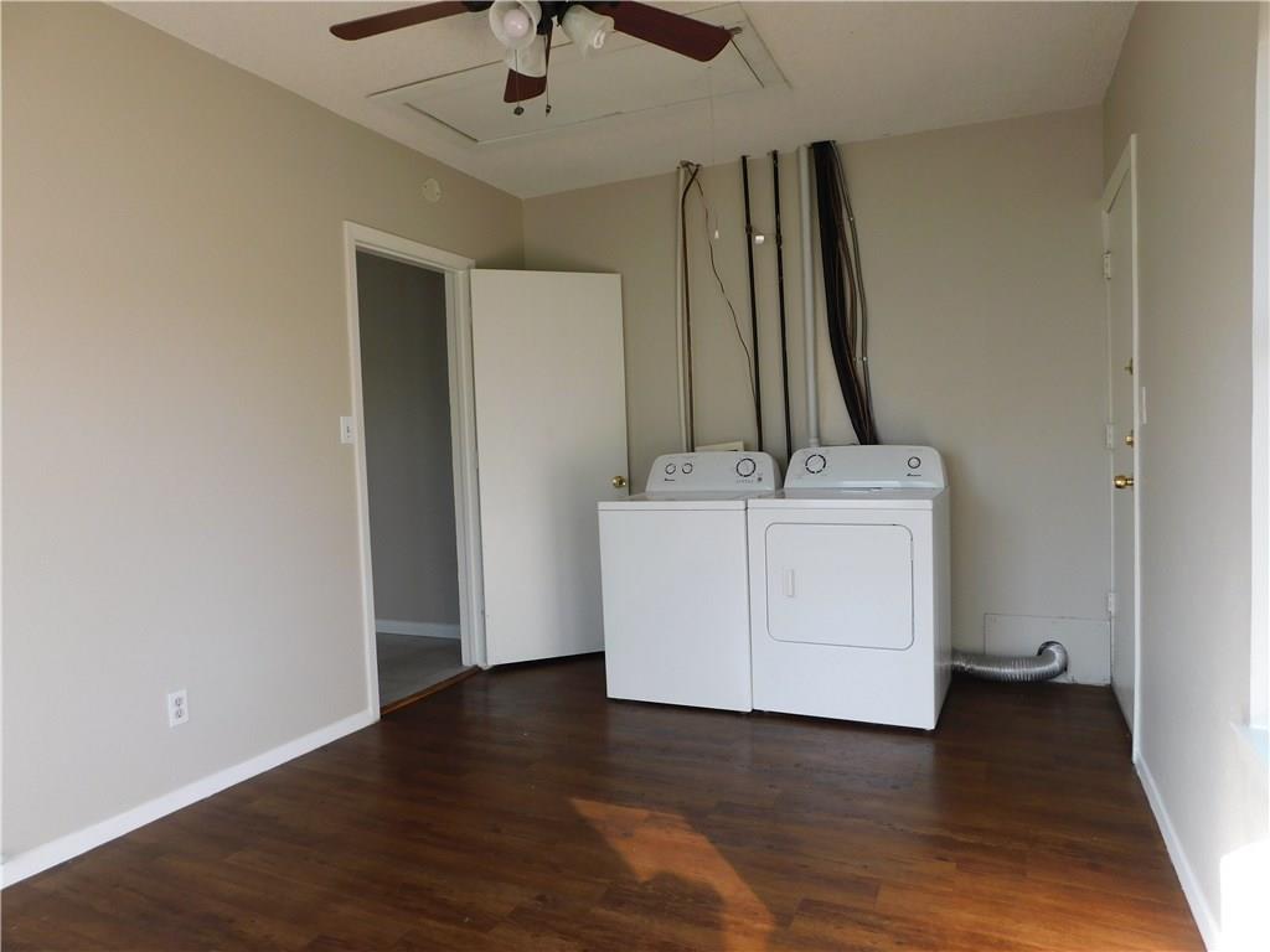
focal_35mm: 23
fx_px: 844
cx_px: 635
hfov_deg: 73.9
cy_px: 476
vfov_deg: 58.9
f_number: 3
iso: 125
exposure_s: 1/80
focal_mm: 4
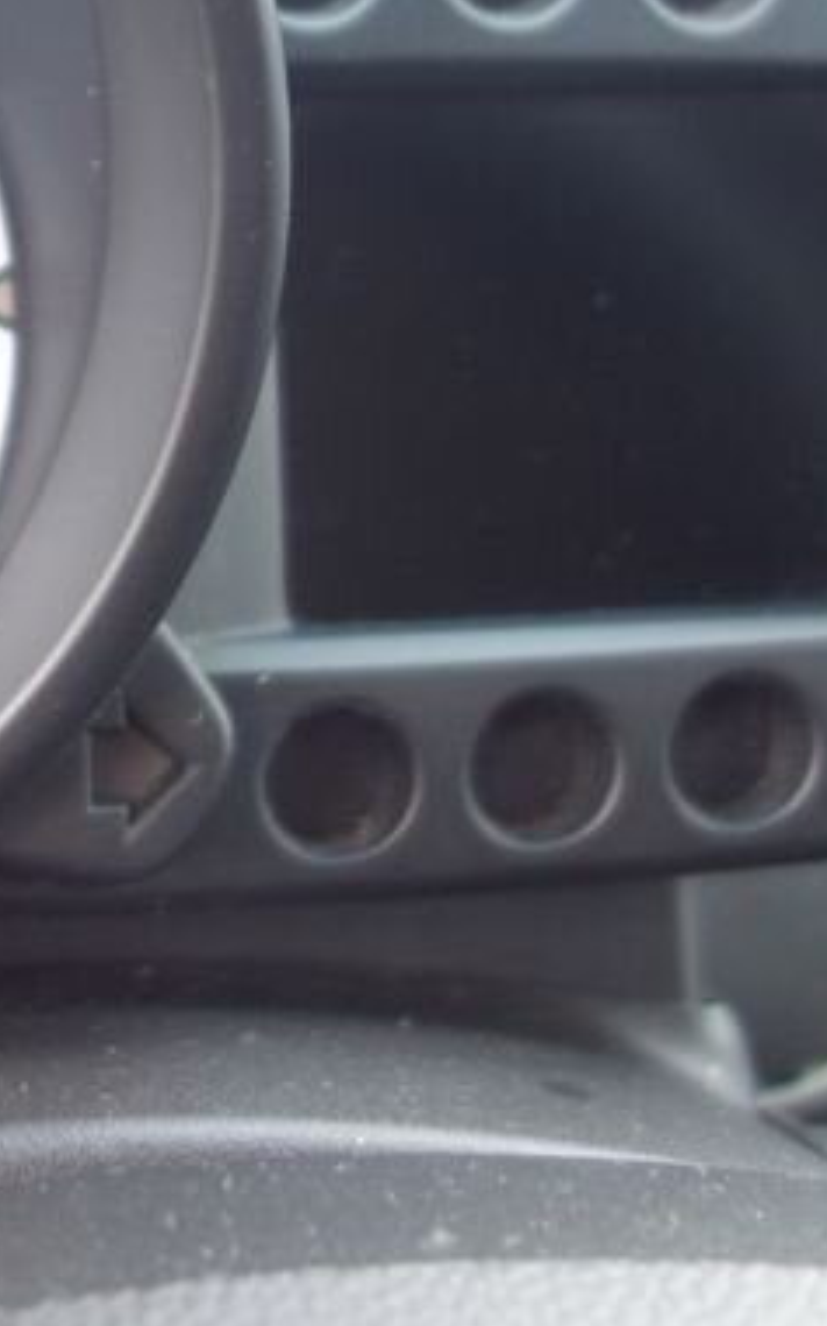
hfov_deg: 16.2
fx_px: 2781
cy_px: 180
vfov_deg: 26.1
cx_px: -192
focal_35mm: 77
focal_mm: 10.4
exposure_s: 1/30
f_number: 1.8
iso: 250
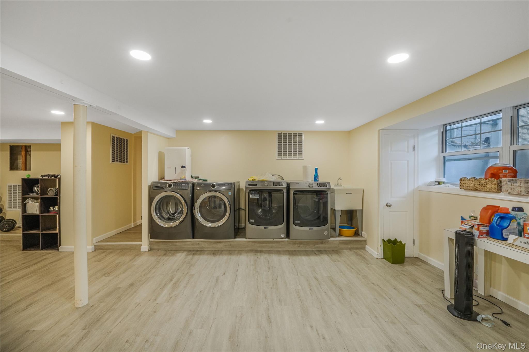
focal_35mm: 14
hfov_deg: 104.3
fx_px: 206
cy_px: 176
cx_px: 264
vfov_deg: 81.2
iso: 1600
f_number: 10
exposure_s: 1/125
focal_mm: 14
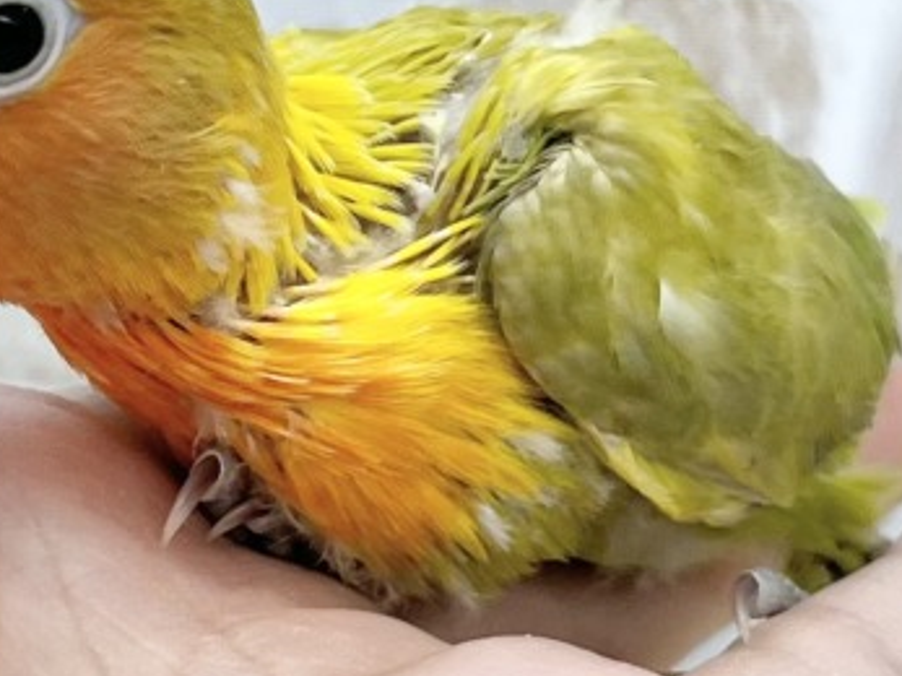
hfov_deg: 39.2
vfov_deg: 30.1
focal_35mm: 48
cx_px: 294
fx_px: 1250
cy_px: 237
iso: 80
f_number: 1.6
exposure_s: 1/100
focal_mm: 5.1
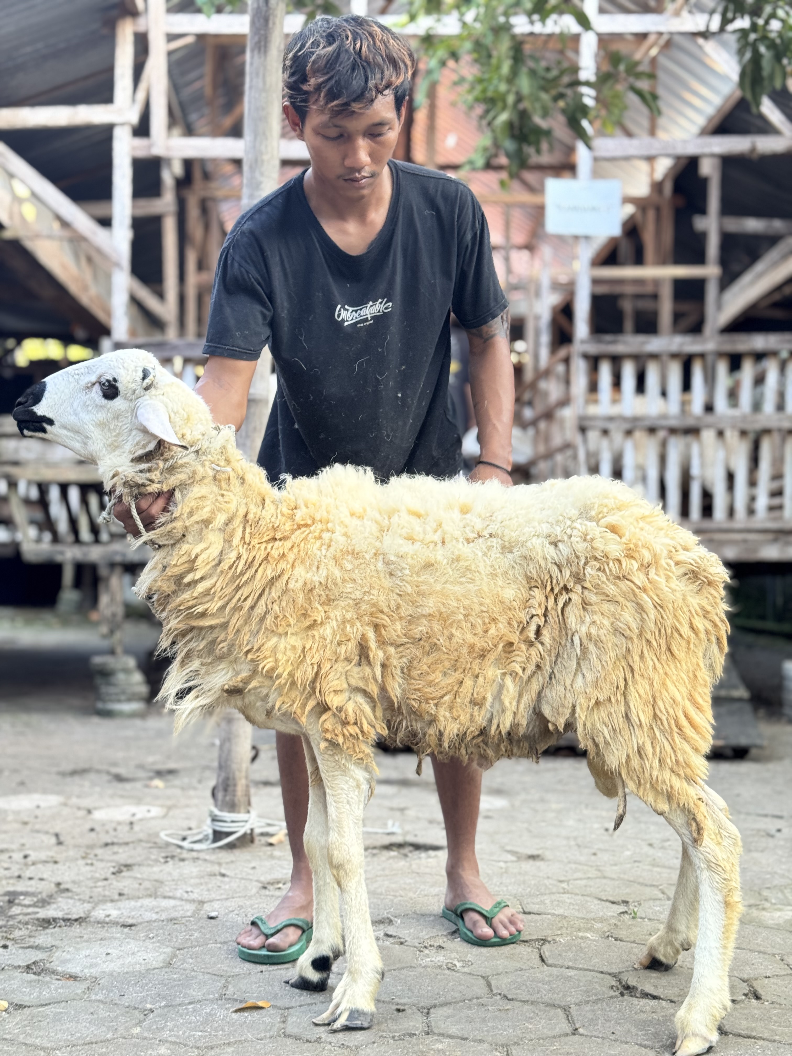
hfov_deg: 30.3
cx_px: 396
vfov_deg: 39.7
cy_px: 528
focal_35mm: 48
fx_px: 1464
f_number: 1.78
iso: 160
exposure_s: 1/60
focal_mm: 6.76
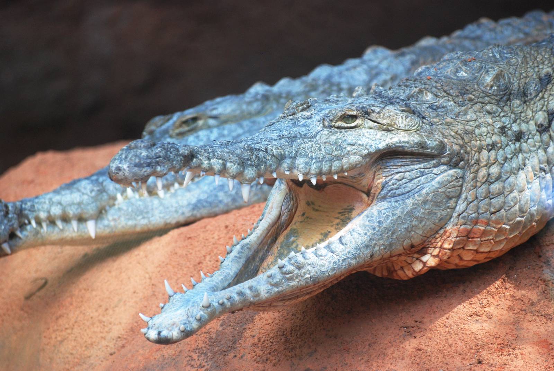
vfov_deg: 4.2
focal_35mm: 330
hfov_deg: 6.2
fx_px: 5084
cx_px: 277
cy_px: 186
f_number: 5.3
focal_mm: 220
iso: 400
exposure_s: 1/200
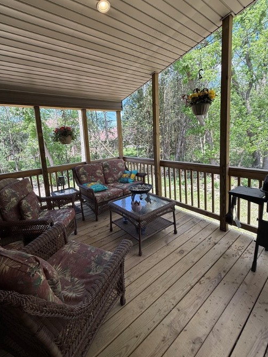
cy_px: 161
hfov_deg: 78.0
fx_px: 165
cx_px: 124
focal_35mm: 16
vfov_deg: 94.2
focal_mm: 2.22
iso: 64
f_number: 2.2
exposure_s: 1/261
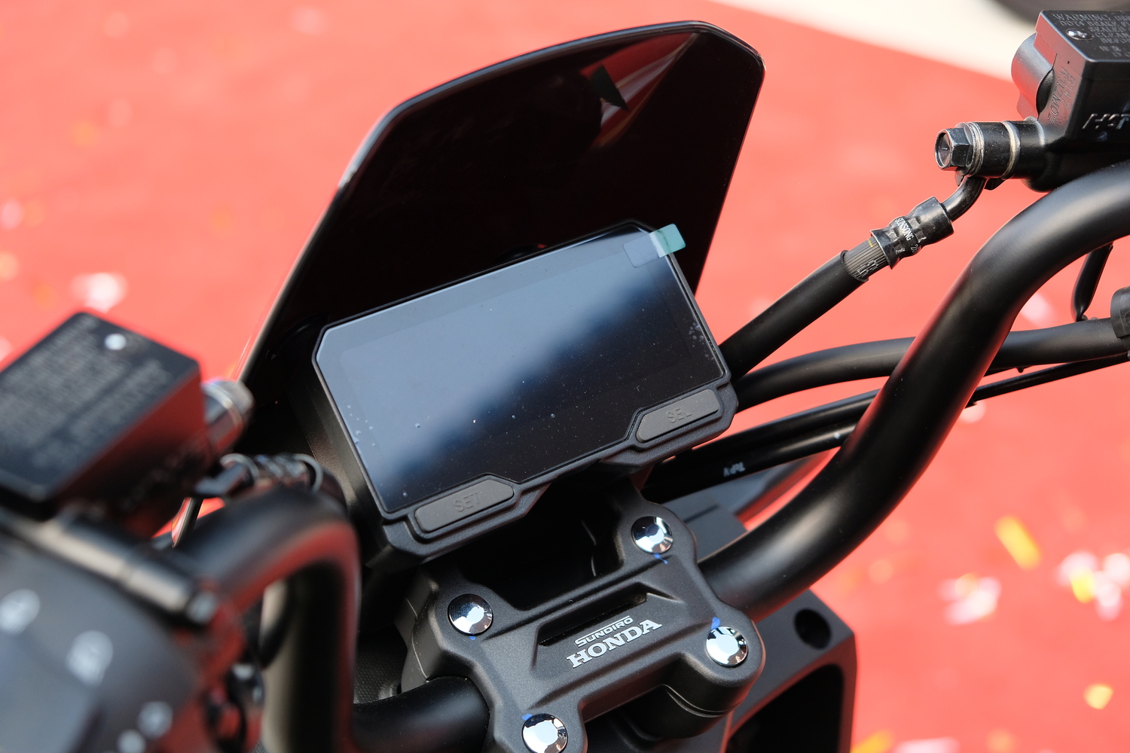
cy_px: 376
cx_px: 565
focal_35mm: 64
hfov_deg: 31.4
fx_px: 2009
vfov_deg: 21.2
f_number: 4
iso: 800
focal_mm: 42.5
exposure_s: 1/180
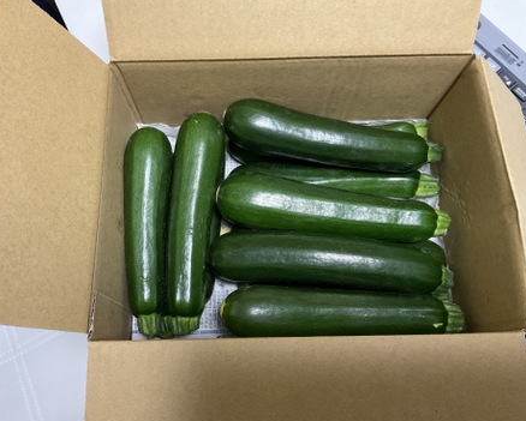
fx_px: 483
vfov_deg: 47.2
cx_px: 240
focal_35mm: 31
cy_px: 213
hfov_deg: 57.1
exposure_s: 1/60
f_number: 1.8
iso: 250
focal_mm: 3
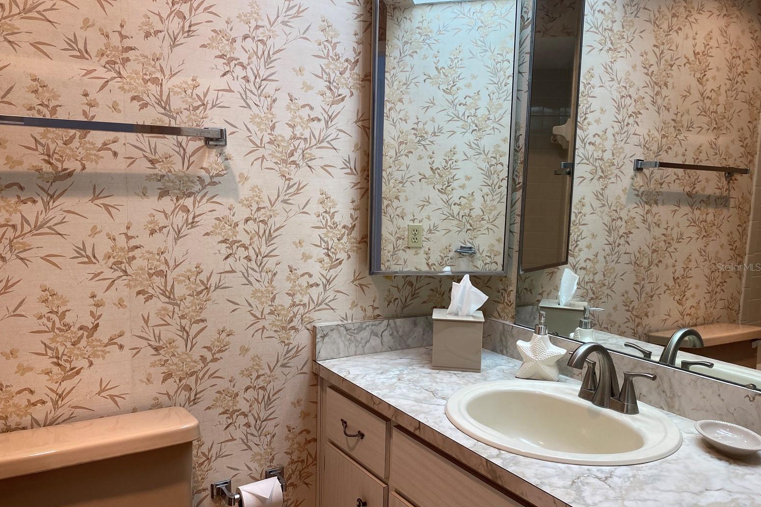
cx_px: 369
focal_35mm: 28
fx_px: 592
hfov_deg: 65.5
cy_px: 267
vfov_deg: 46.4
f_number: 1.8
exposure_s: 1/120
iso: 64
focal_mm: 4.25
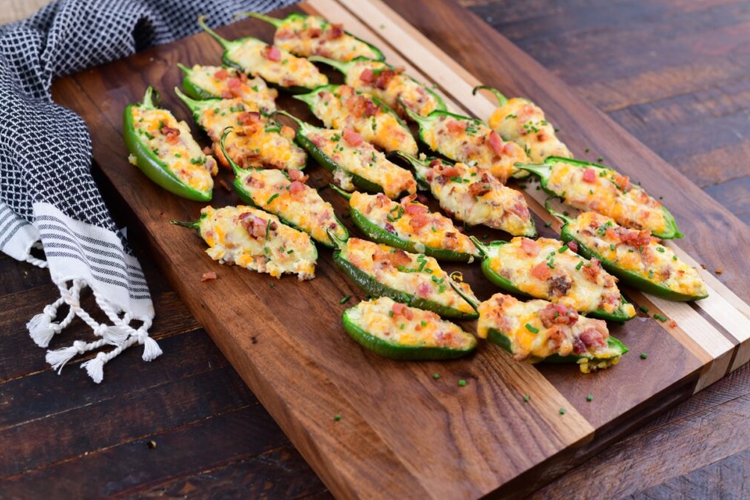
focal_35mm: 51
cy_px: 246
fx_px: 1062
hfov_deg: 38.9
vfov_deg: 26.5
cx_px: 380
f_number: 5
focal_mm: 50
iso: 640
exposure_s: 1/100
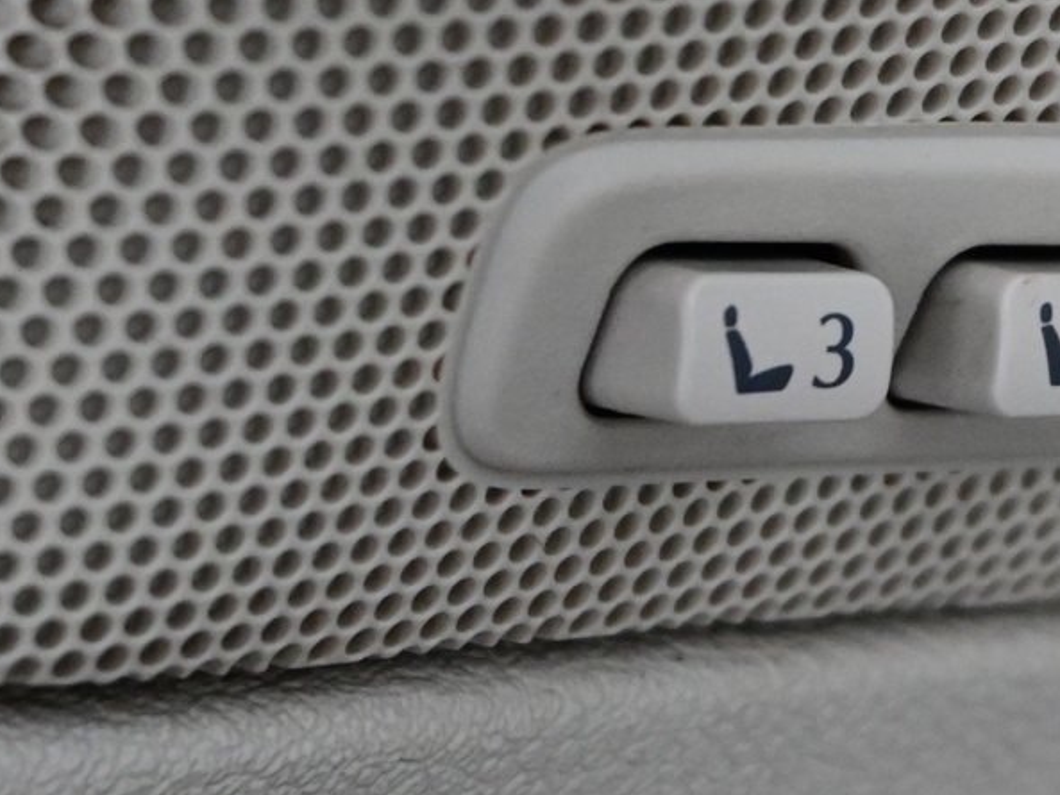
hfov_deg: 14.5
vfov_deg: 11.1
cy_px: 493
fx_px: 4104
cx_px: 1035
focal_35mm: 134
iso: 4000
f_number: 5
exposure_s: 1/50
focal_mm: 34
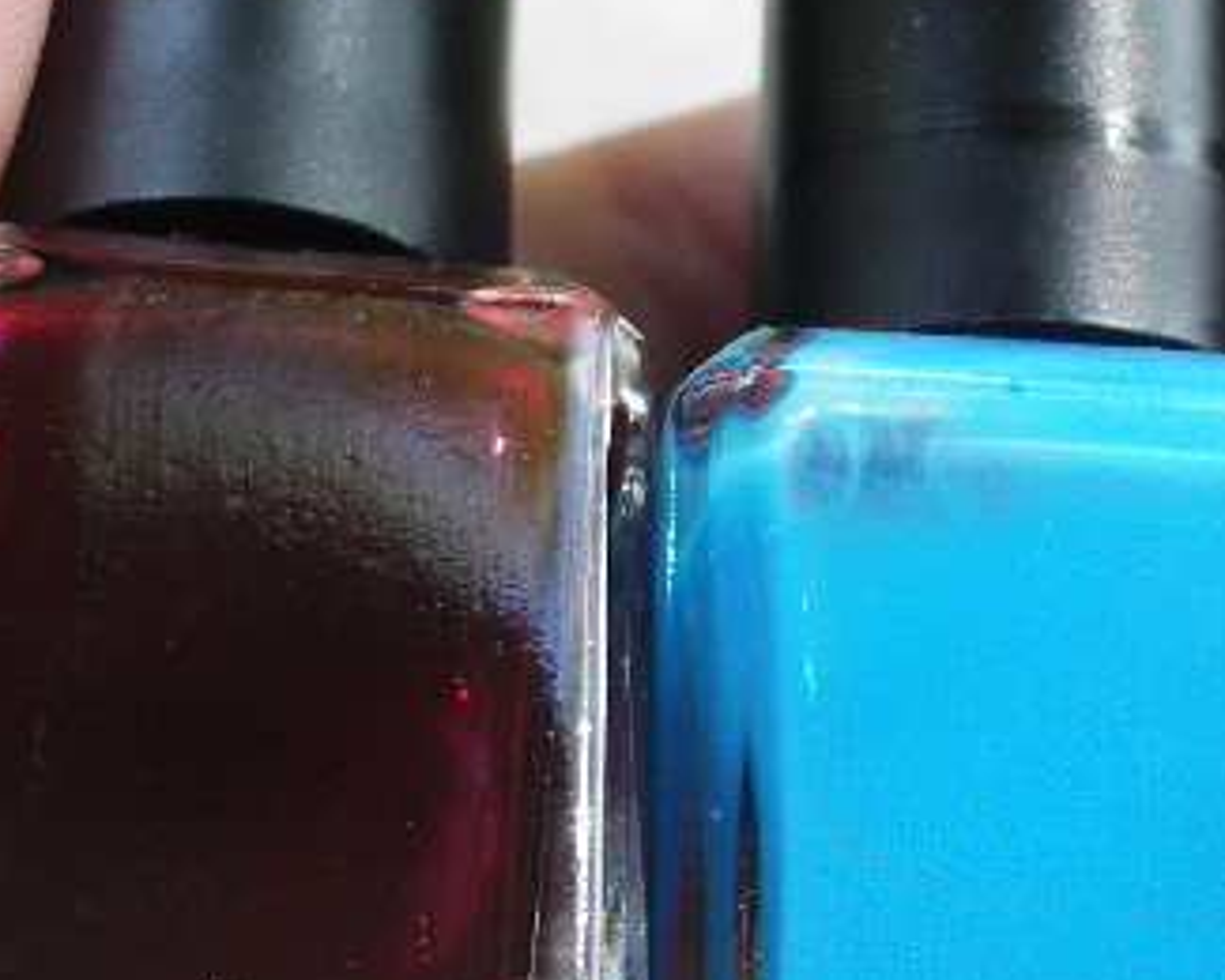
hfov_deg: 16.0
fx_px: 4314
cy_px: 671
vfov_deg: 12.9
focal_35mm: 119
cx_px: 1010
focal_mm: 10.2
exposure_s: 1/60
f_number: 3.5
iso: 100
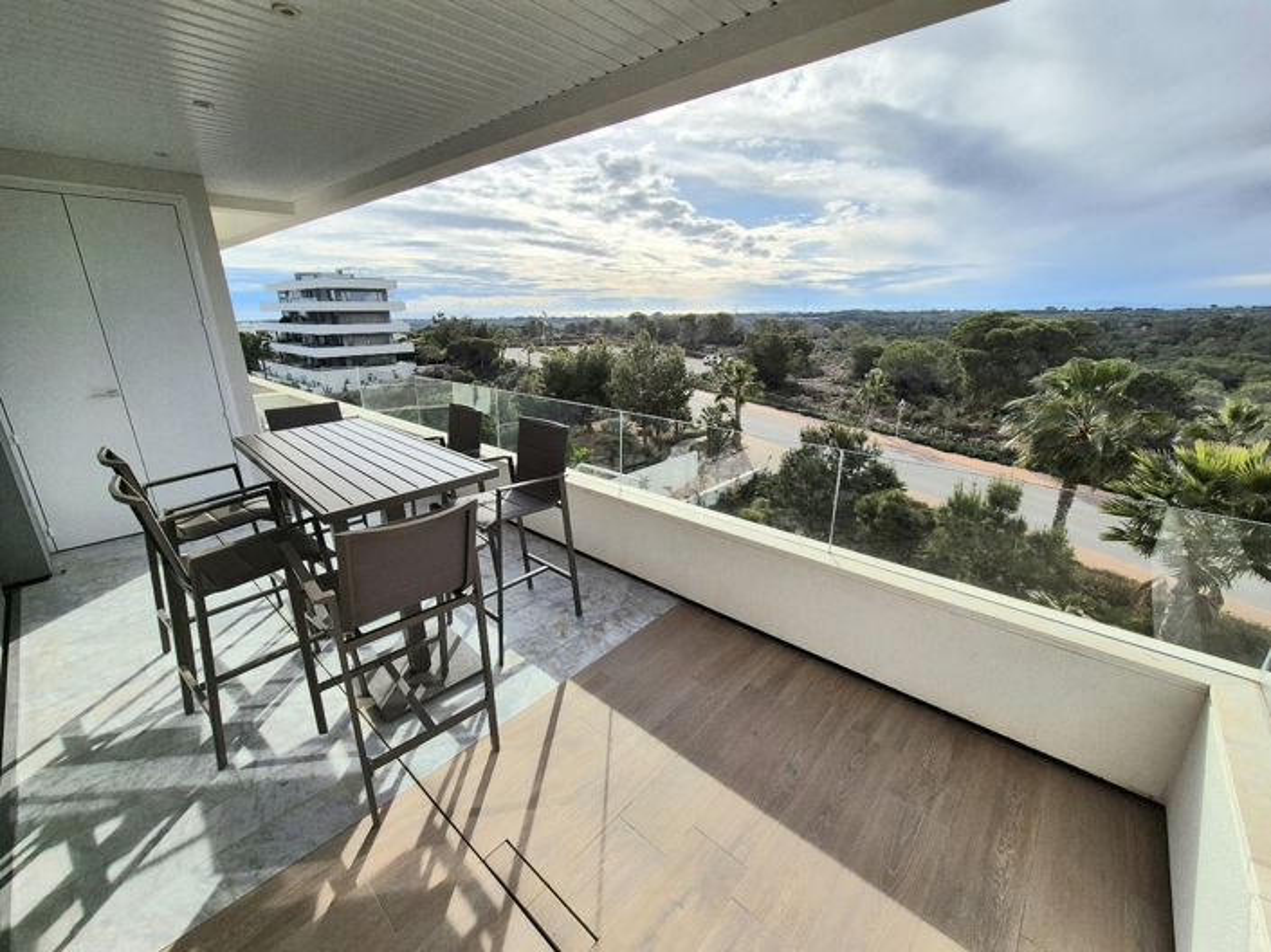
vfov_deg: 89.9
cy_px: 476
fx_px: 477
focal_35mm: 13
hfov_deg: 106.2
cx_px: 636
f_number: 2.2
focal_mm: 2.2
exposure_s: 1/5000
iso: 50
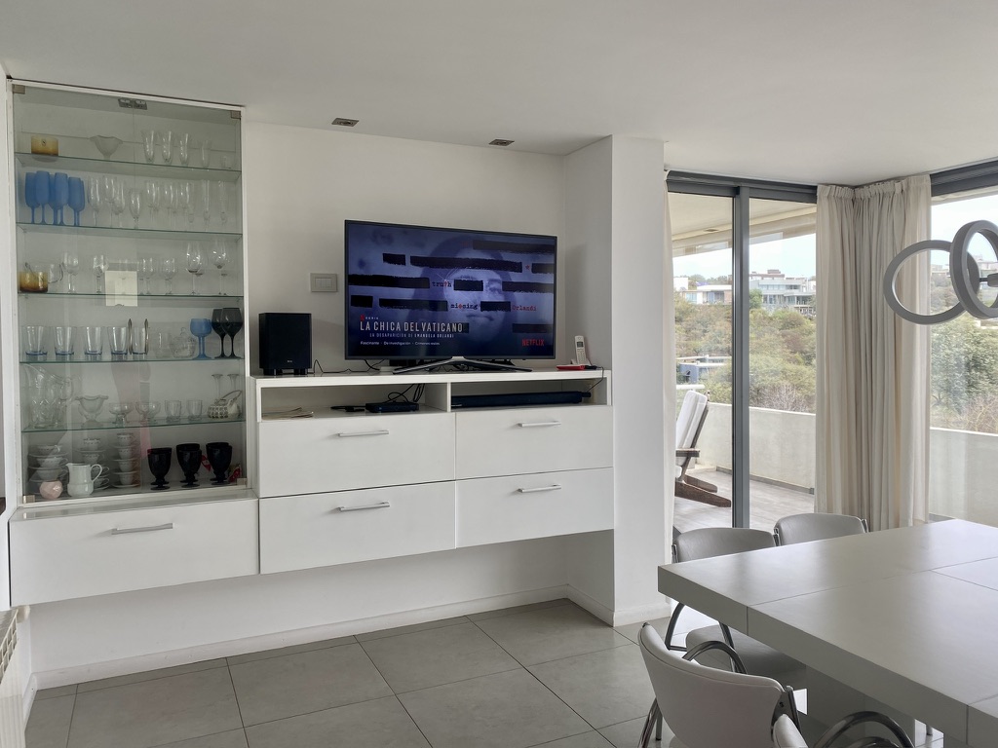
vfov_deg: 53.1
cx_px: 499
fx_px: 750
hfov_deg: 67.3
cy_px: 374
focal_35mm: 26
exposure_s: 1/133
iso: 32
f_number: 1.8
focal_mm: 4.25
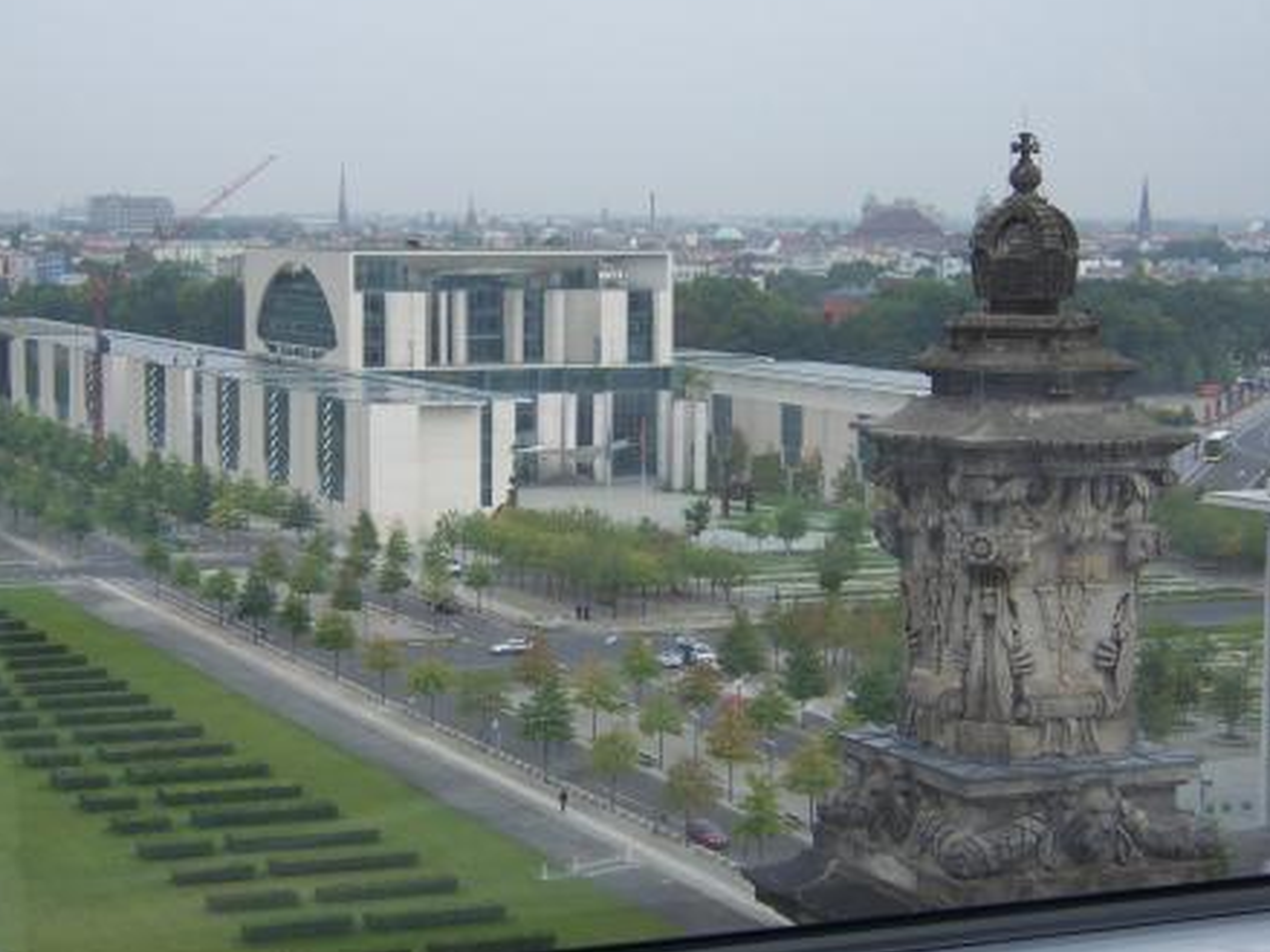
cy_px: 463
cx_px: 547
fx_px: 2824
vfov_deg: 19.1
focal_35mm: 77
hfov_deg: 25.3
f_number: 4
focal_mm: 11
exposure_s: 1/250
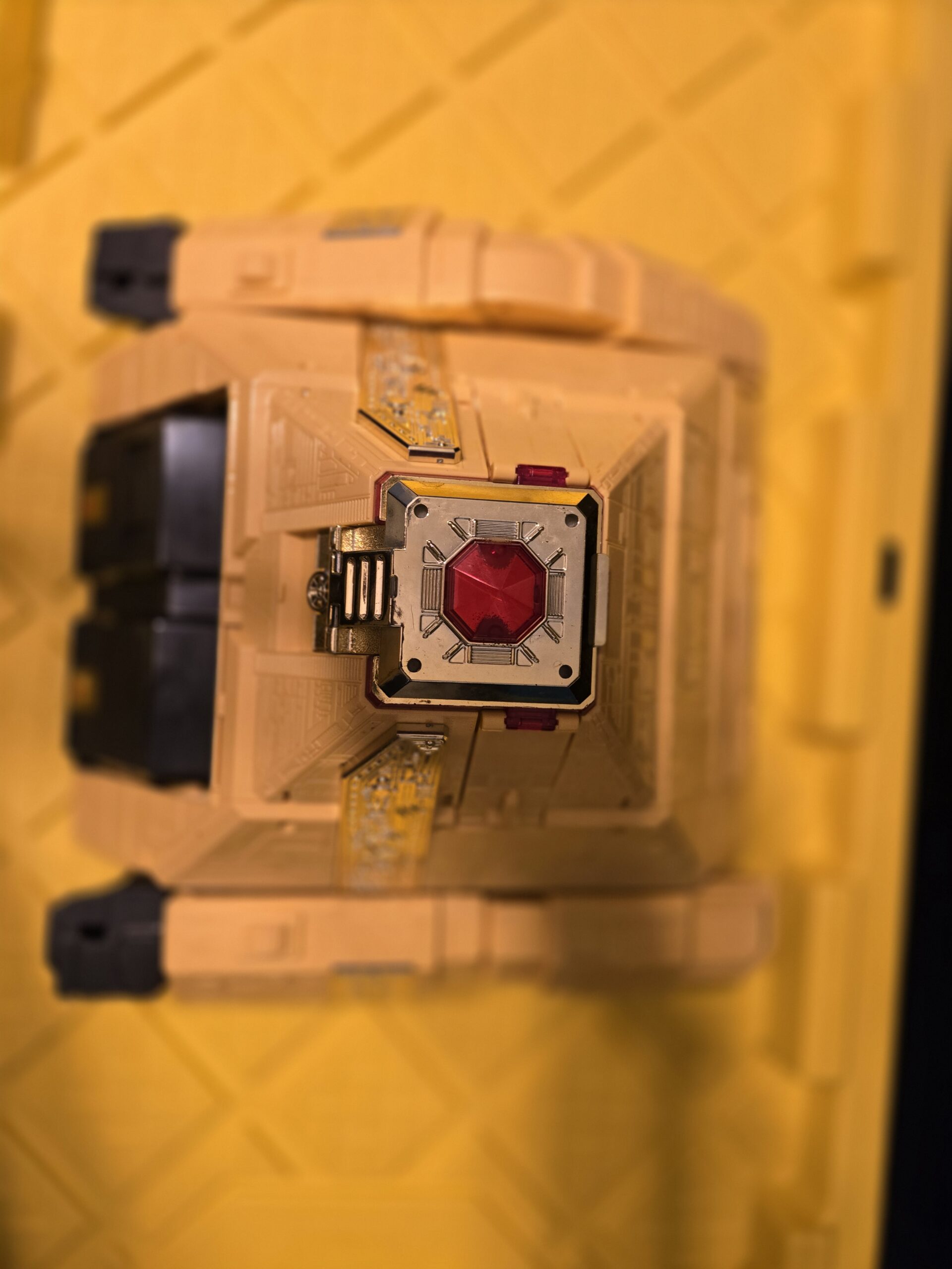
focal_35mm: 23
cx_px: 476
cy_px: 634
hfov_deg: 58.9
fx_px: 843
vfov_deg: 73.9
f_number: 1.8
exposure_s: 1/120
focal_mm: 5.4
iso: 250
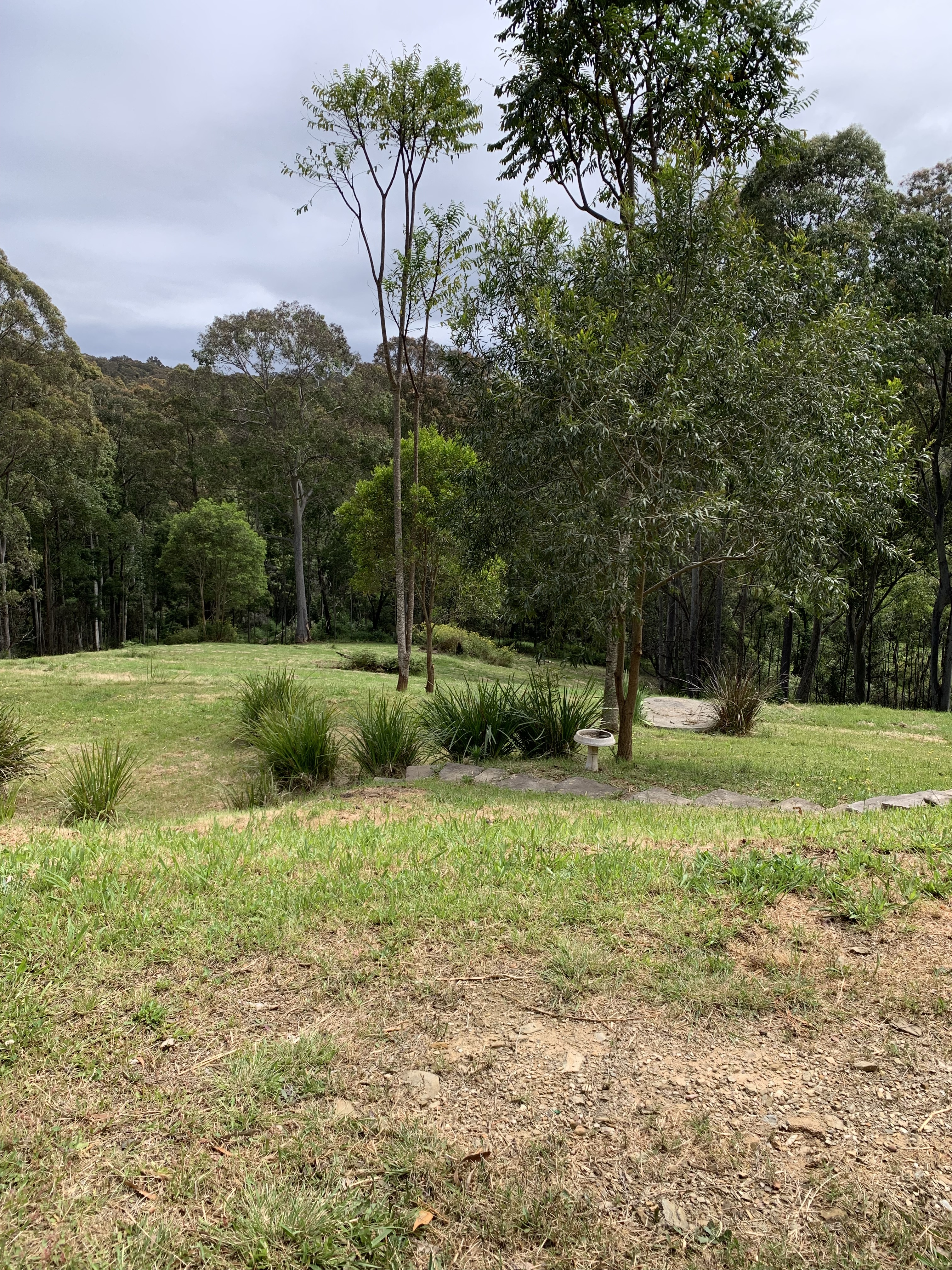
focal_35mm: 26
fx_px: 953
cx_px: 476
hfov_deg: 53.1
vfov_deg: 67.3
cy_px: 635
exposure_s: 1/1610
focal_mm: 4.25
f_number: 1.8
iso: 25
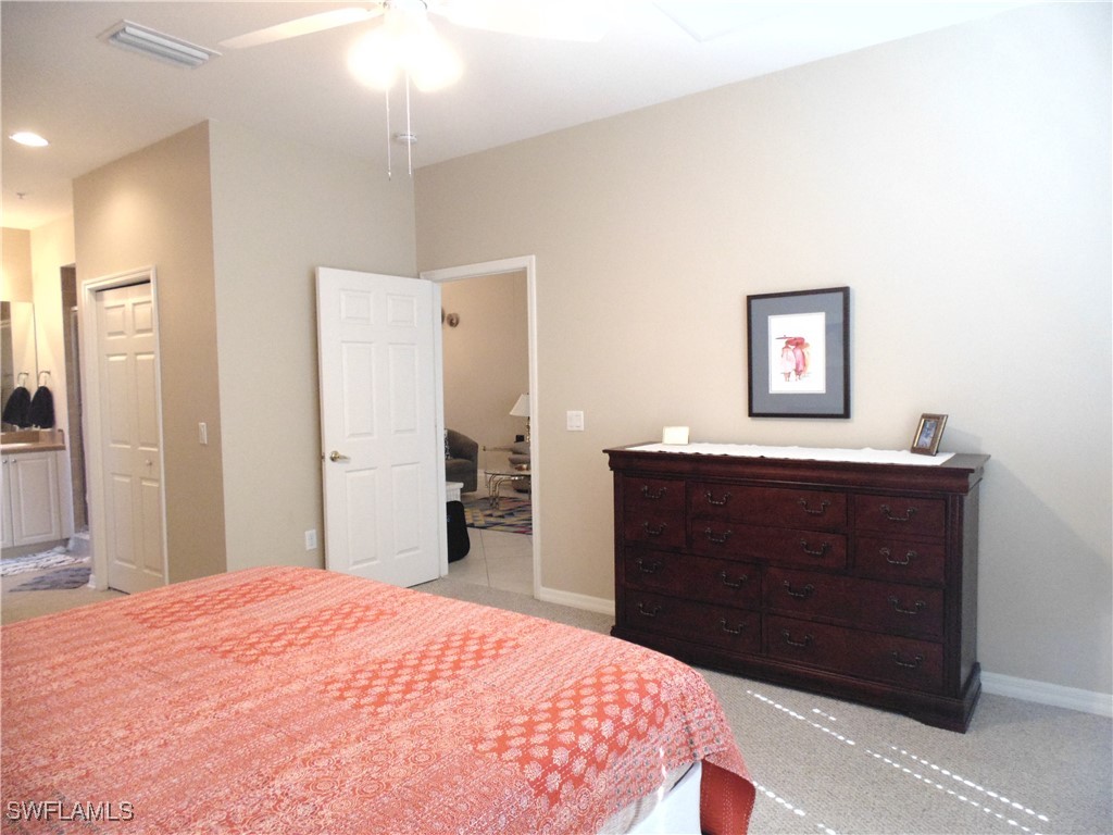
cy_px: 418
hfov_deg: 76.4
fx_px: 707
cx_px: 556
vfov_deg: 61.1
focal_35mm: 22
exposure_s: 1/30
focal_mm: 4
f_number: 3.1
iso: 400
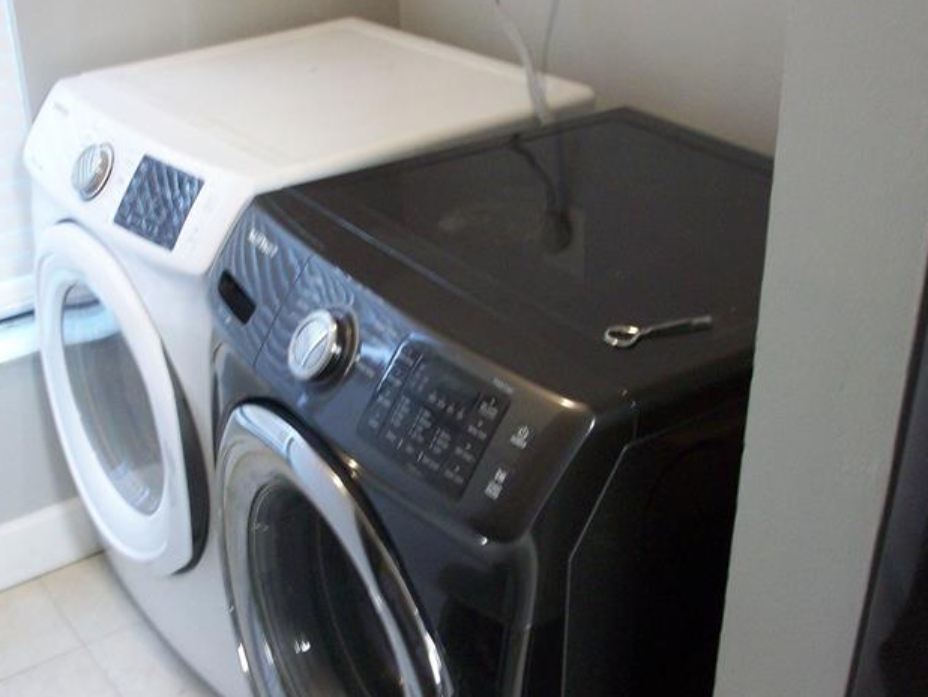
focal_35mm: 44
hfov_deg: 42.9
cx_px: 414
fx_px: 1180
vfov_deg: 32.9
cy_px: 335
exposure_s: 1/11.7
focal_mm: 5.7
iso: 160
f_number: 2.8
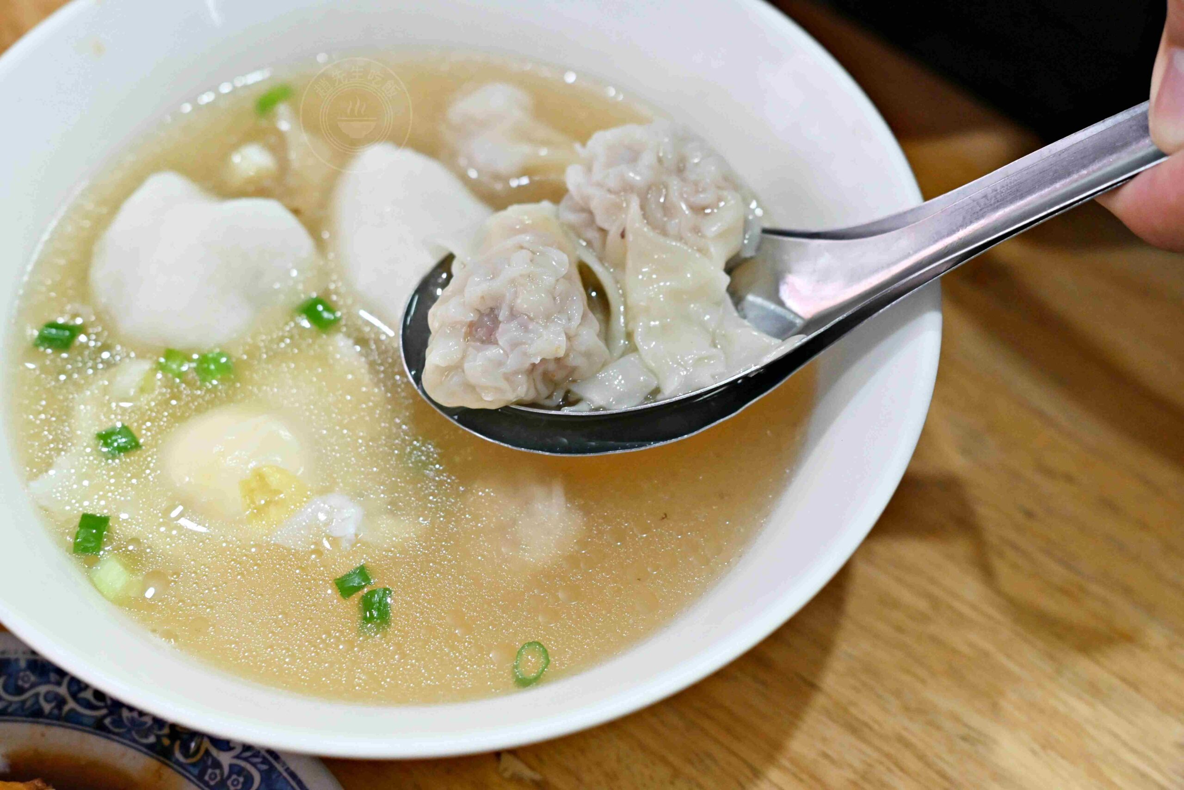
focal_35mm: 75
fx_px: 2467
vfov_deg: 18.2
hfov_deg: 27.0
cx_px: 592
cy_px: 395
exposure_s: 1/200
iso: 1100
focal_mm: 50
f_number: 3.2
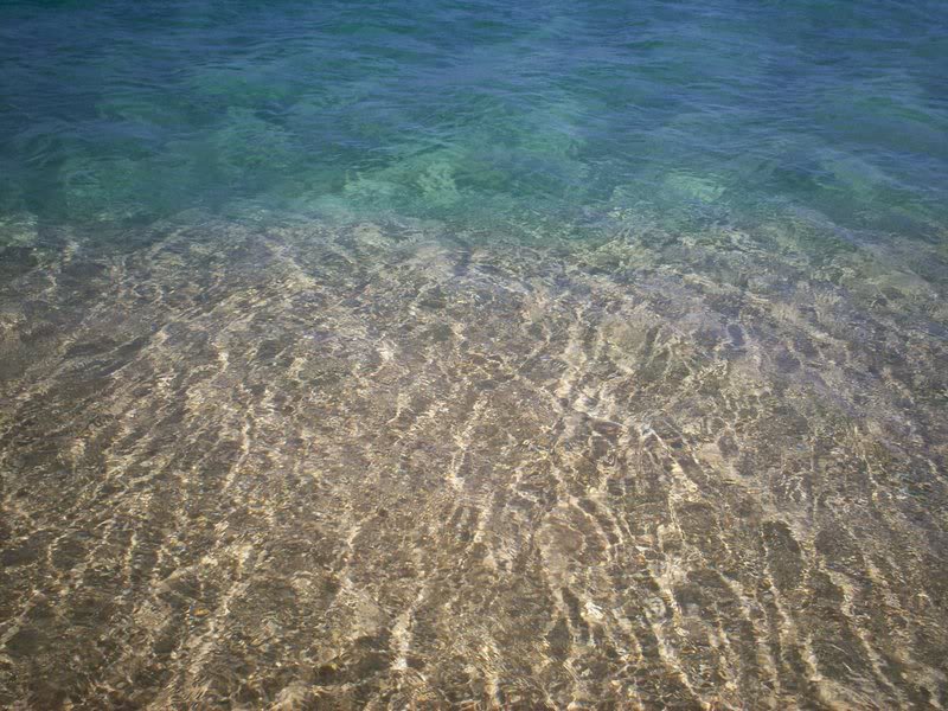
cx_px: 474
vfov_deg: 39.7
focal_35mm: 36
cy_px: 356
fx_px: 986
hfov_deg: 51.4
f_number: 4.5
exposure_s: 1/1064
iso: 100
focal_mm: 6
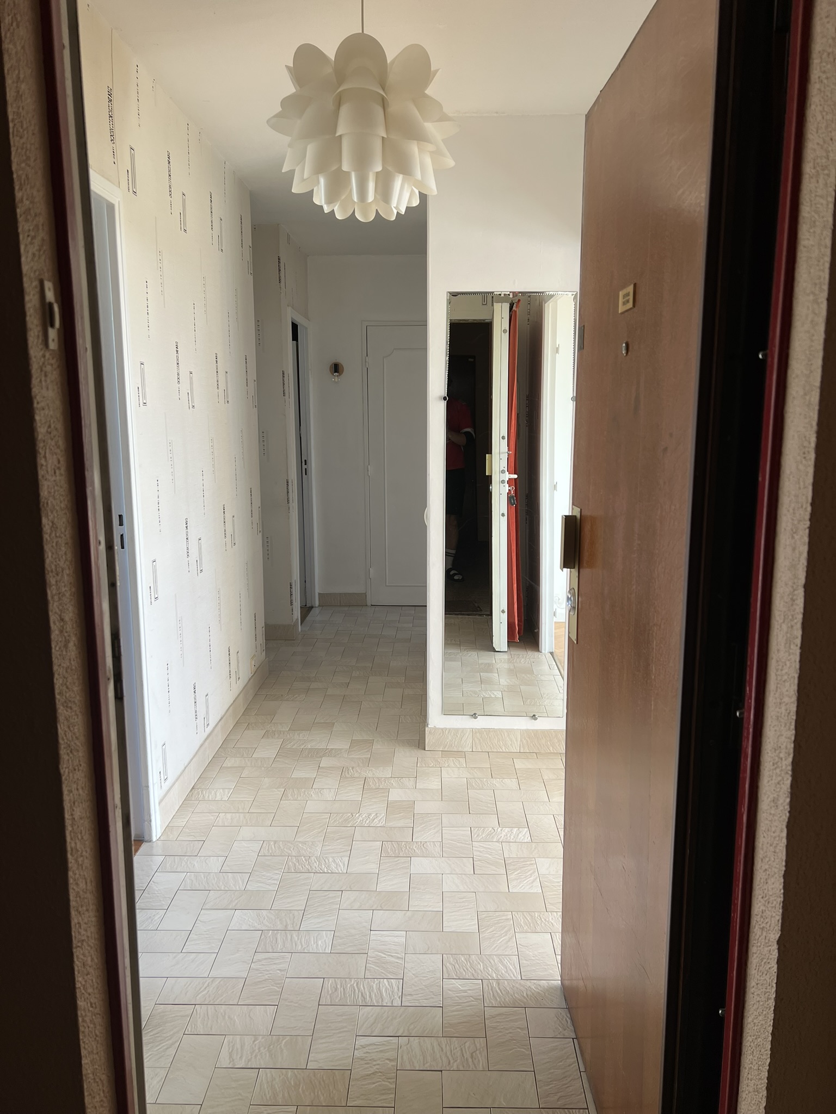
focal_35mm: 26
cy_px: 557
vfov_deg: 67.3
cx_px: 418
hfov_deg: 53.1
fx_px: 837
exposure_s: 1/121
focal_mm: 5.7
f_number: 1.5
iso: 50
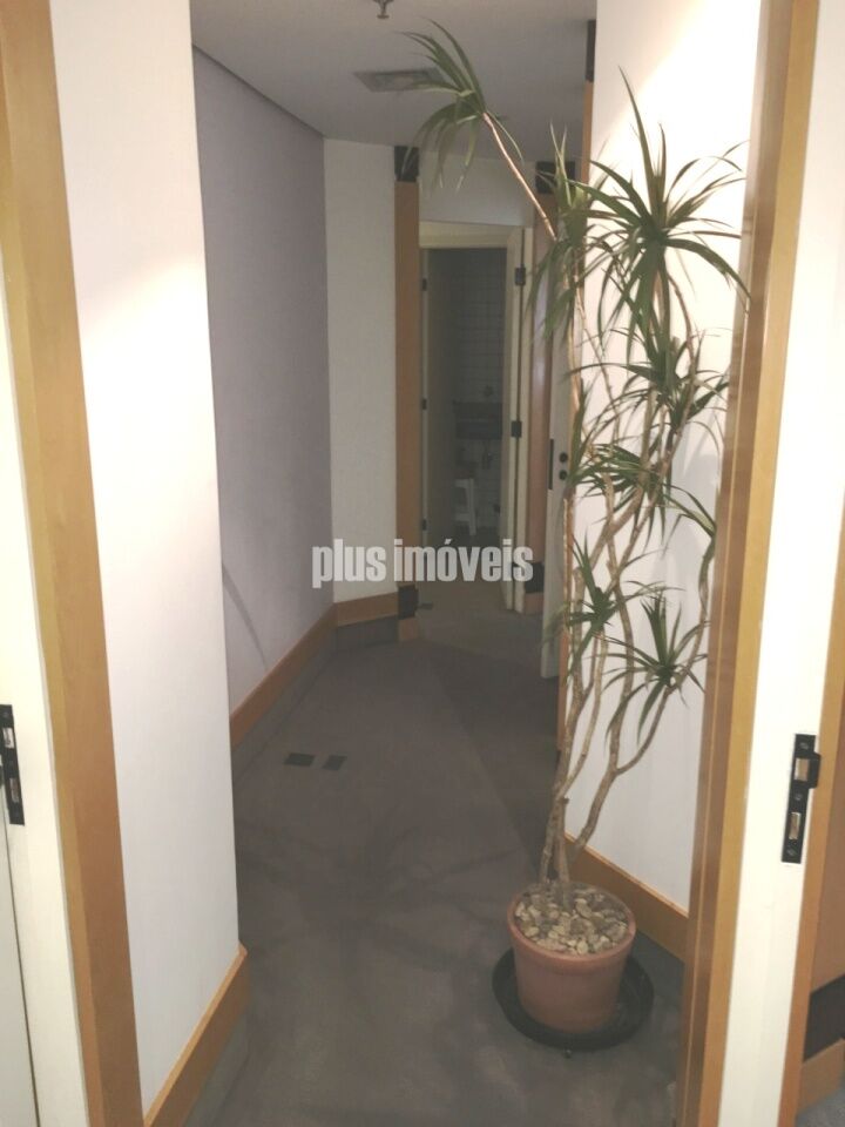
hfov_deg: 48.2
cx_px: 422
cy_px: 564
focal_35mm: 29
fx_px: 944
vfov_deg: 61.7
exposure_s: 1/16
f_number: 2.2
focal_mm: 4.15
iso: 50
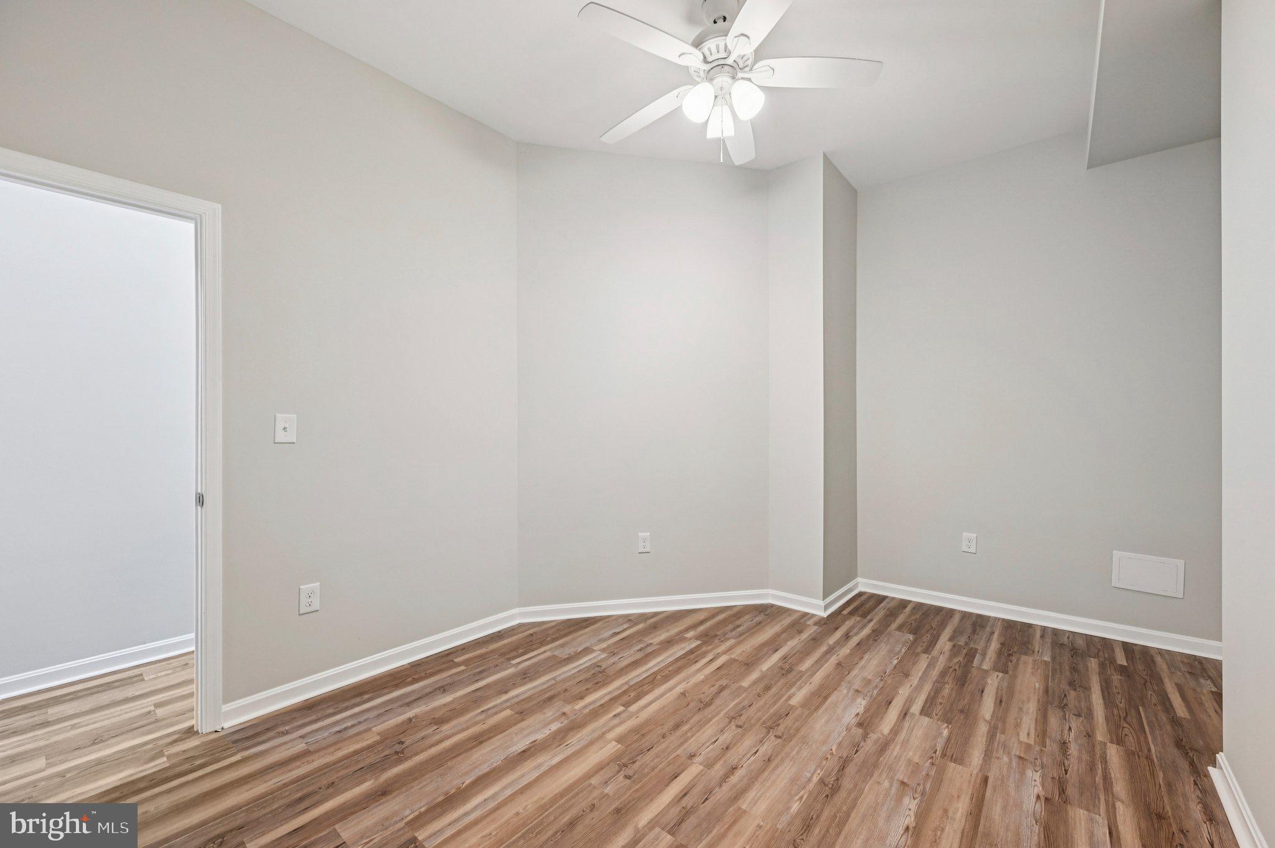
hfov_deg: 104.3
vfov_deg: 81.1
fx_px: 495
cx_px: 638
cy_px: 424
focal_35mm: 14
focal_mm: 14
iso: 400
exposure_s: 1/8
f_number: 8
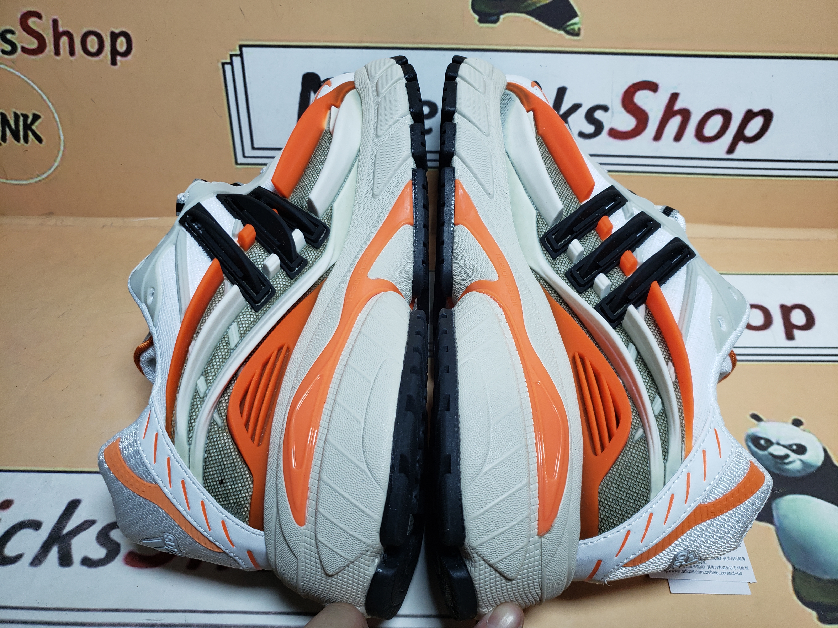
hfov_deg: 67.3
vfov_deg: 53.1
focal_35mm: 26
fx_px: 629
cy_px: 314
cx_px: 419
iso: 50
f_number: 1.5
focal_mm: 4.3
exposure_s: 1/638
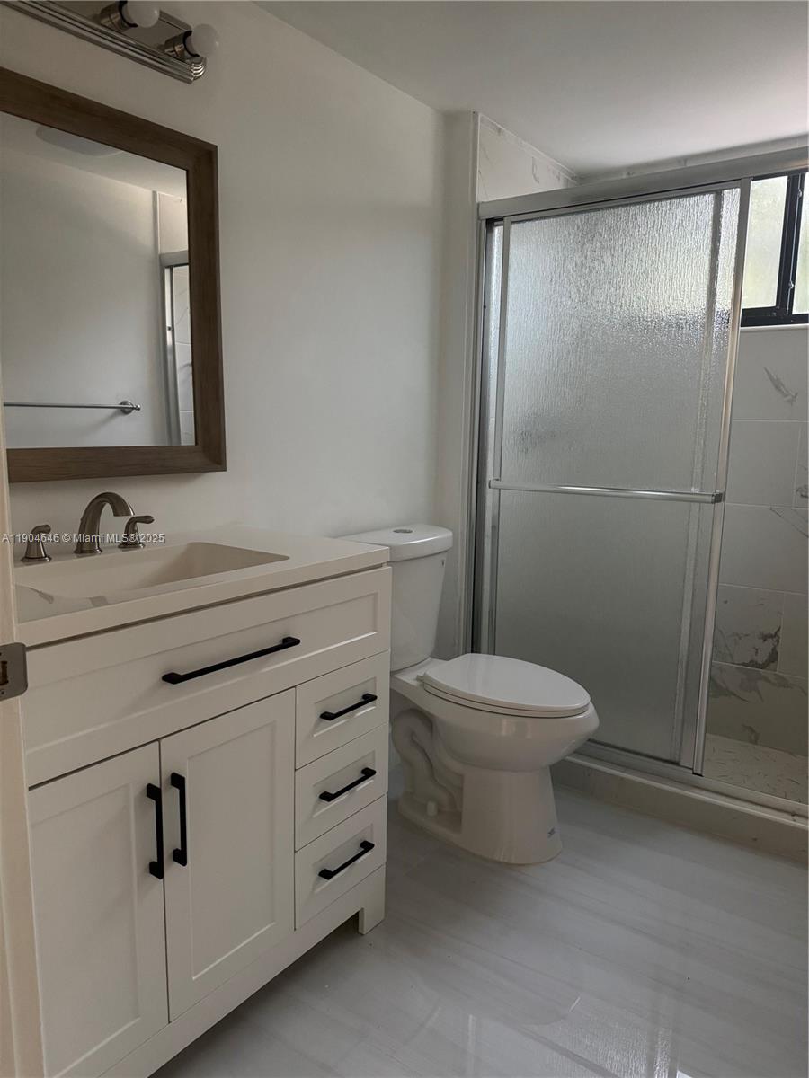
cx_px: 404
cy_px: 539
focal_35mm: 24
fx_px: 748
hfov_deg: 56.8
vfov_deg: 71.6
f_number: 1.78
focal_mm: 6.76
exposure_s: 1/60
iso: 400
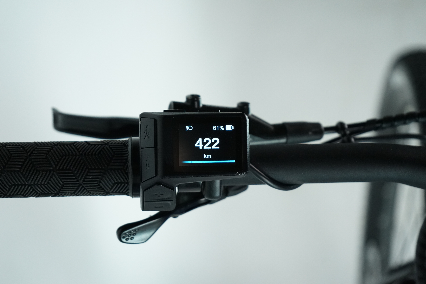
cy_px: 142
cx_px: 213
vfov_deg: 19.5
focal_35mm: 70
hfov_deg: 28.8
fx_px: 828
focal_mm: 70
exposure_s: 1/200
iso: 2000
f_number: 5.6
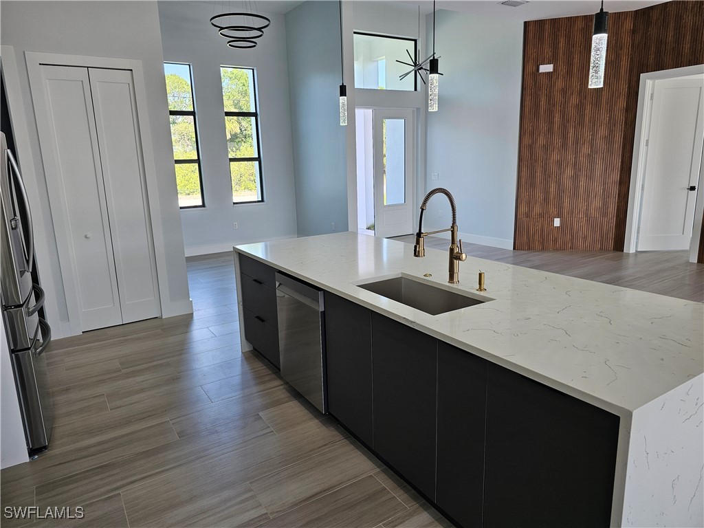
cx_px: 352
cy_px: 264
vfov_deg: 58.9
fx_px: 468
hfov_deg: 73.9
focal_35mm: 23
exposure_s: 1/120
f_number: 1.7
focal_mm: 6.3
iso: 64
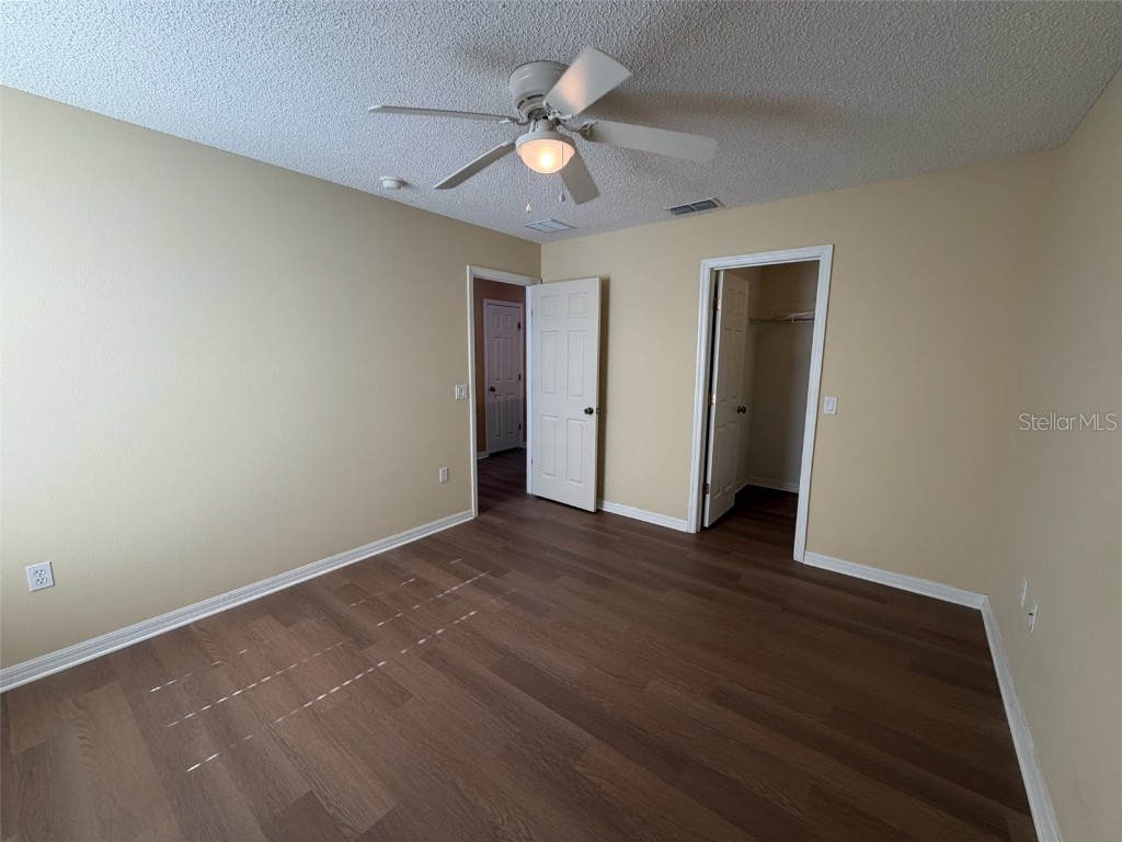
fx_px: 454
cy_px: 421
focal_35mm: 14
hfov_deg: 102.1
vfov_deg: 85.7
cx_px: 561
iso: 100
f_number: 2.2
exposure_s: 1/120
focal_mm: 2.22
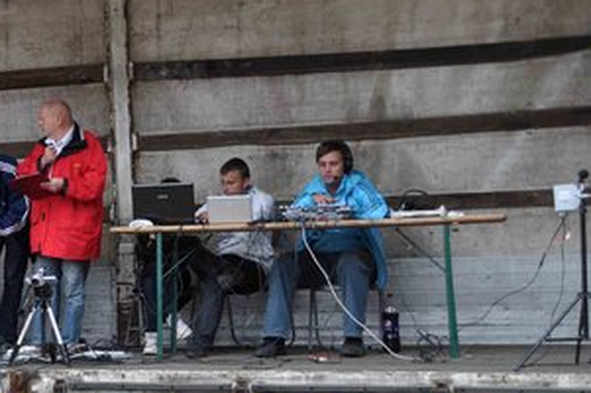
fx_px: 1330
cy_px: 250
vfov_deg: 16.8
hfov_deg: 23.7
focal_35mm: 81
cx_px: -31
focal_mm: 25
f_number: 6.3
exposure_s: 1/160
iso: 200
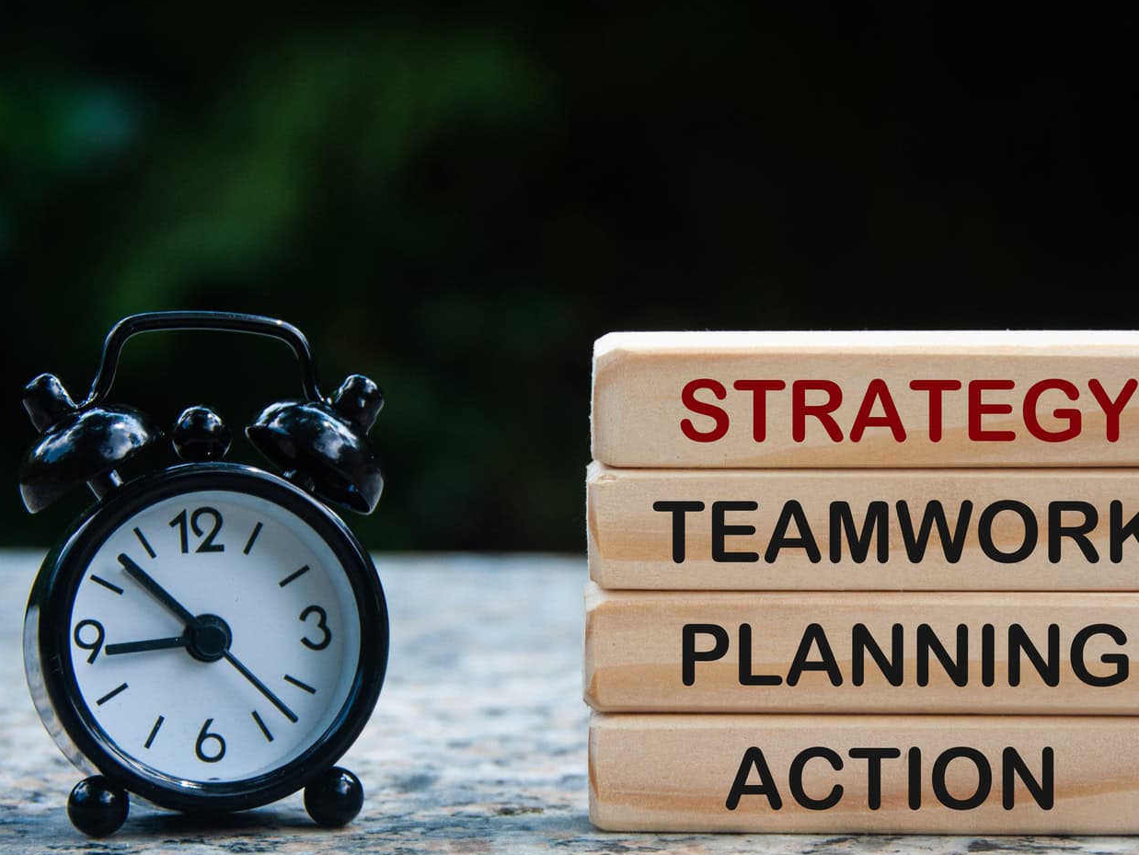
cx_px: 631
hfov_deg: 14.7
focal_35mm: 134
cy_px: 509
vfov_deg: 11.1
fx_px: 4410
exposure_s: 1/250
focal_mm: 60
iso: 200
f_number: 8
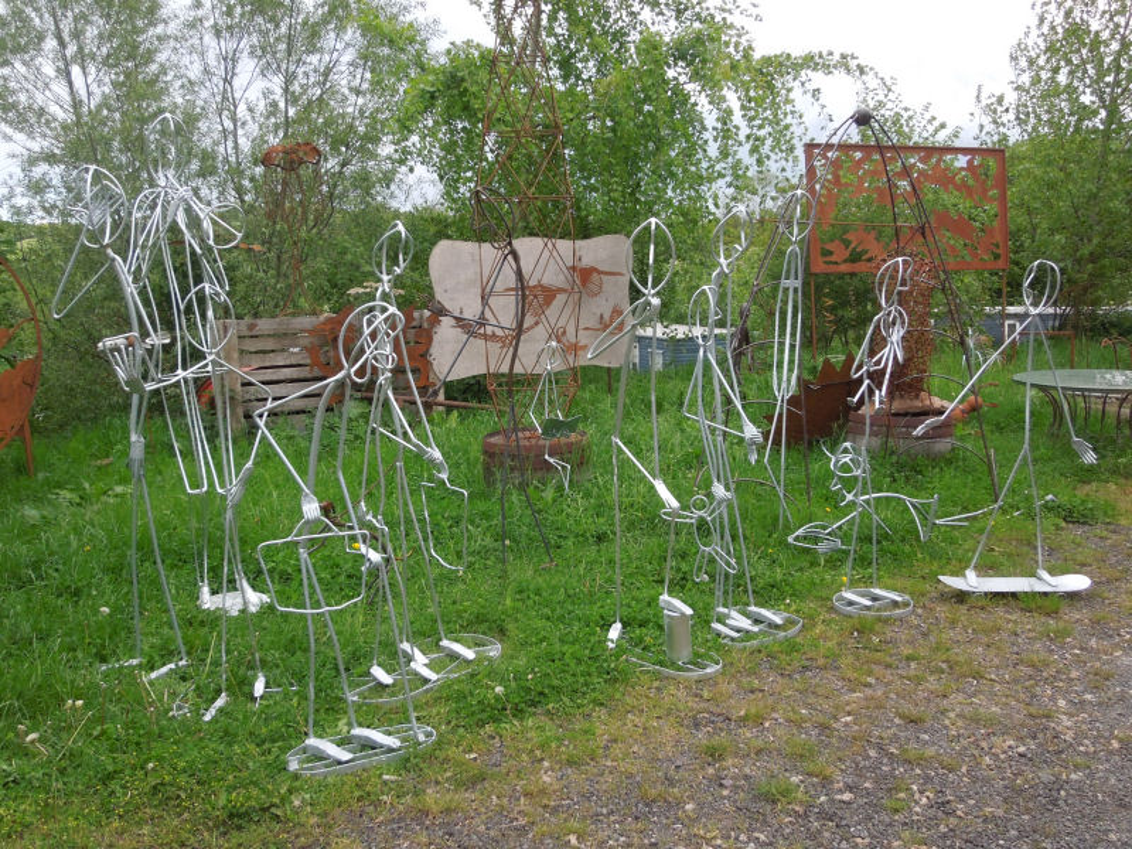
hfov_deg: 58.4
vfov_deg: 45.4
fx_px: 1014
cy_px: 424
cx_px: 566
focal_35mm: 31
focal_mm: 5.6
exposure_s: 1/400
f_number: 7.2
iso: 400
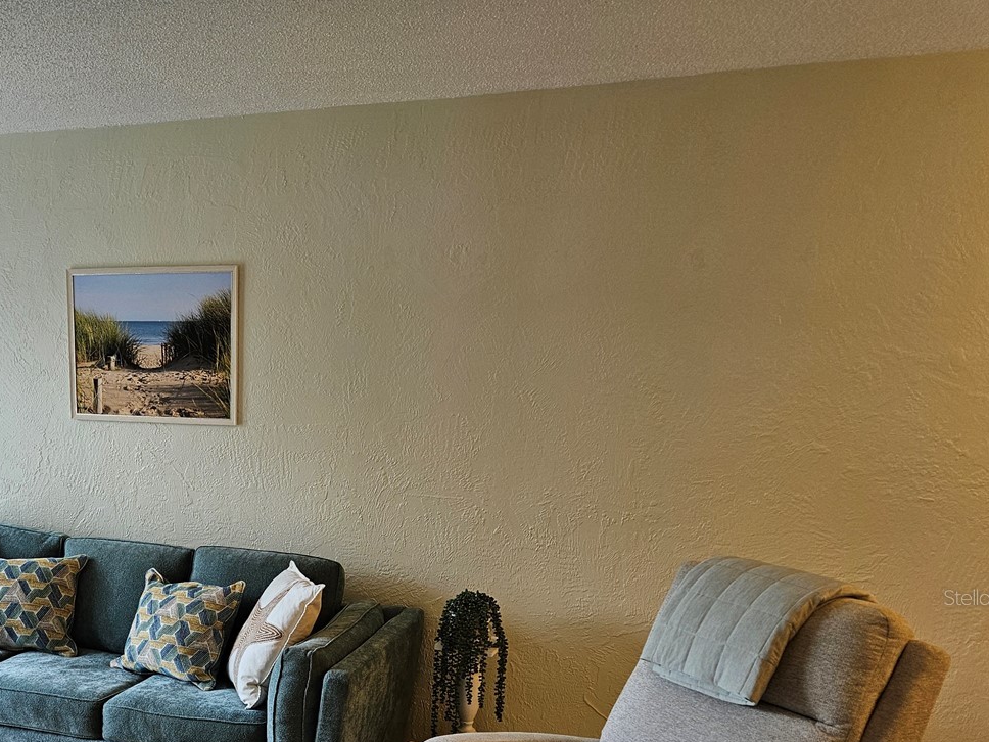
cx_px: 223
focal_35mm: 38
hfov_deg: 46.8
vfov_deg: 36.4
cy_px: 597
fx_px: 1086
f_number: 1.8
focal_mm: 5.4
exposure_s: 1/120
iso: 125
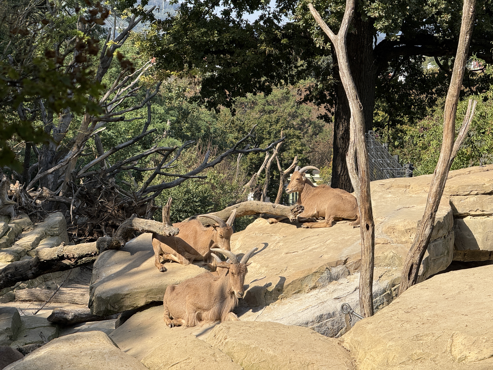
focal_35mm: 120
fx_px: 1709
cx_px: 246
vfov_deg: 12.3
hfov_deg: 16.4
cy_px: 185
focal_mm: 15.66
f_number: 2.8
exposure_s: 1/903
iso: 50
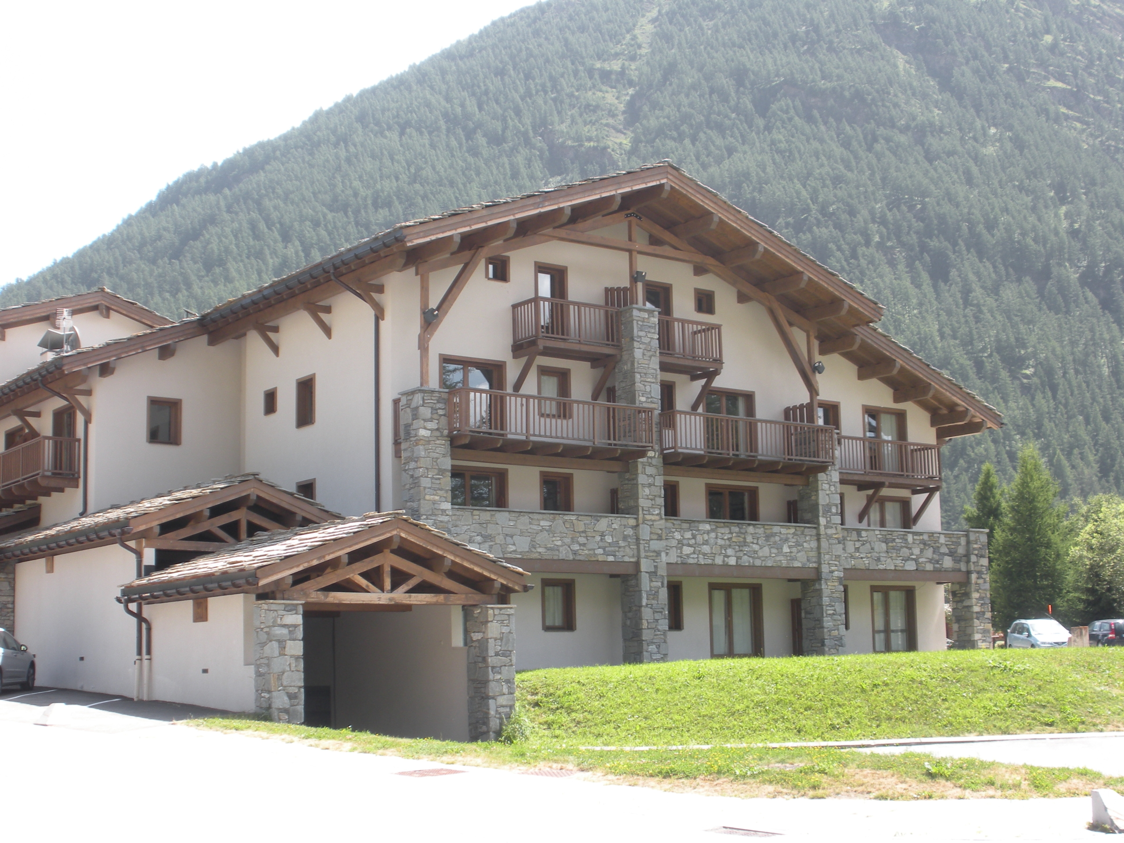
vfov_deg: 29.1
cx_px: 562
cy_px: 422
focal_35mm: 50
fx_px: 1624
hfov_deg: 38.2
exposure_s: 1/139
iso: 64
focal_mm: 9.1
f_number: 4.4
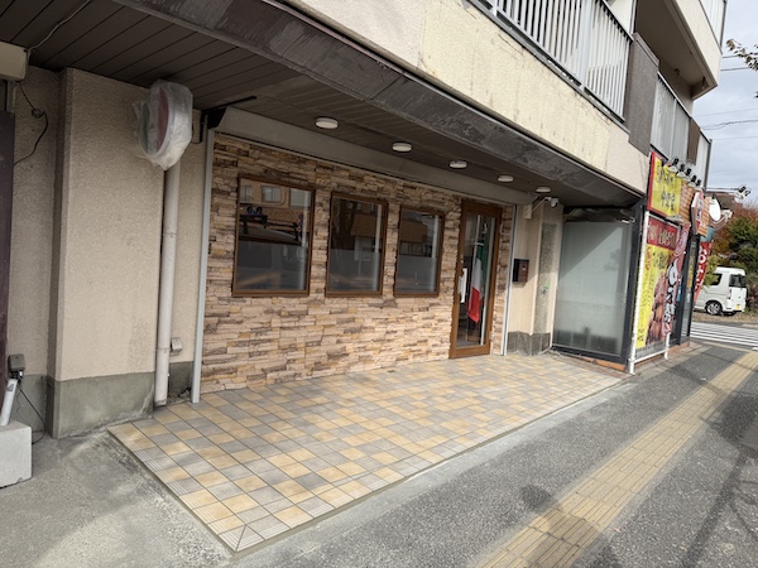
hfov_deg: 71.6
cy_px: 284
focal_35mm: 24
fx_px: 526
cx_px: 379
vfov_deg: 56.8
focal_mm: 6.76
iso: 80
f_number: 1.78
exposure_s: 1/2703
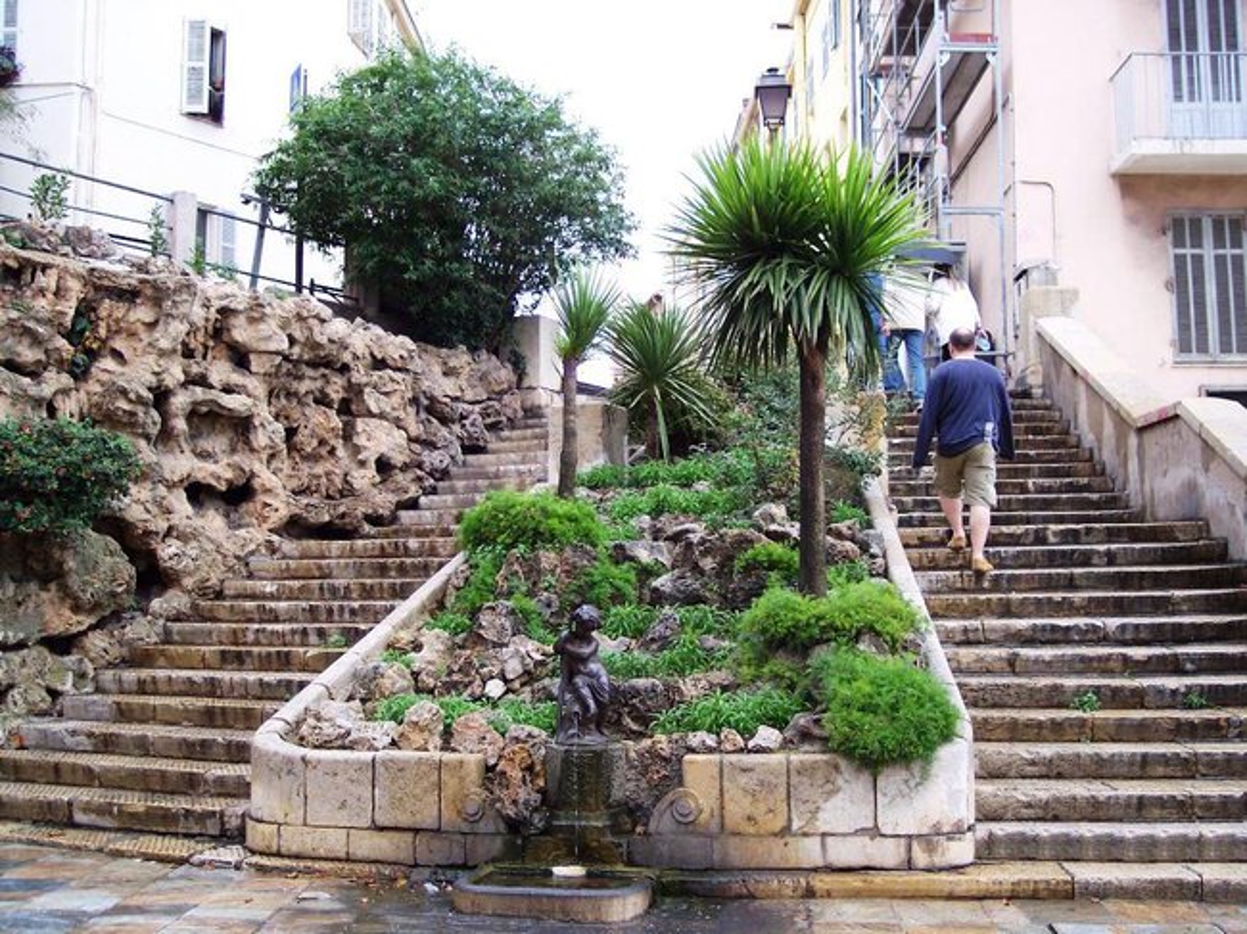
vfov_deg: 37.7
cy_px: 467
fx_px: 1368
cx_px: 624
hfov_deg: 49.0
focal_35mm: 38
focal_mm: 8
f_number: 2.8
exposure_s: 1/90
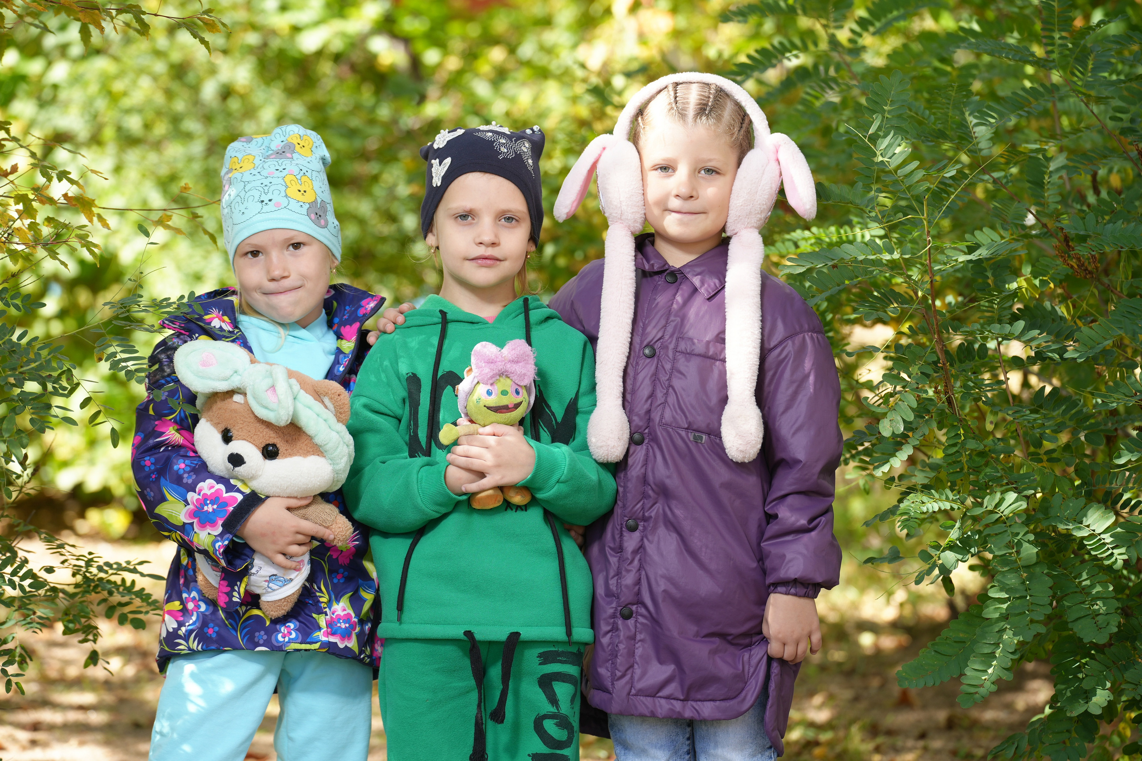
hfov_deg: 15.8
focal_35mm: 130
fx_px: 4124
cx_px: 571
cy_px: 380
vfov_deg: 10.6
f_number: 4
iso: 160
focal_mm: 130
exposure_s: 1/200
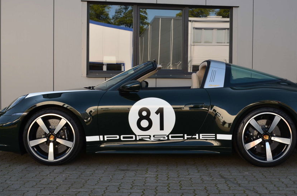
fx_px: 395
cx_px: 161
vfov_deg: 28.0
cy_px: 97
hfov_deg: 41.2
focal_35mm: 48
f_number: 10
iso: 220
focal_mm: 26
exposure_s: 1/60
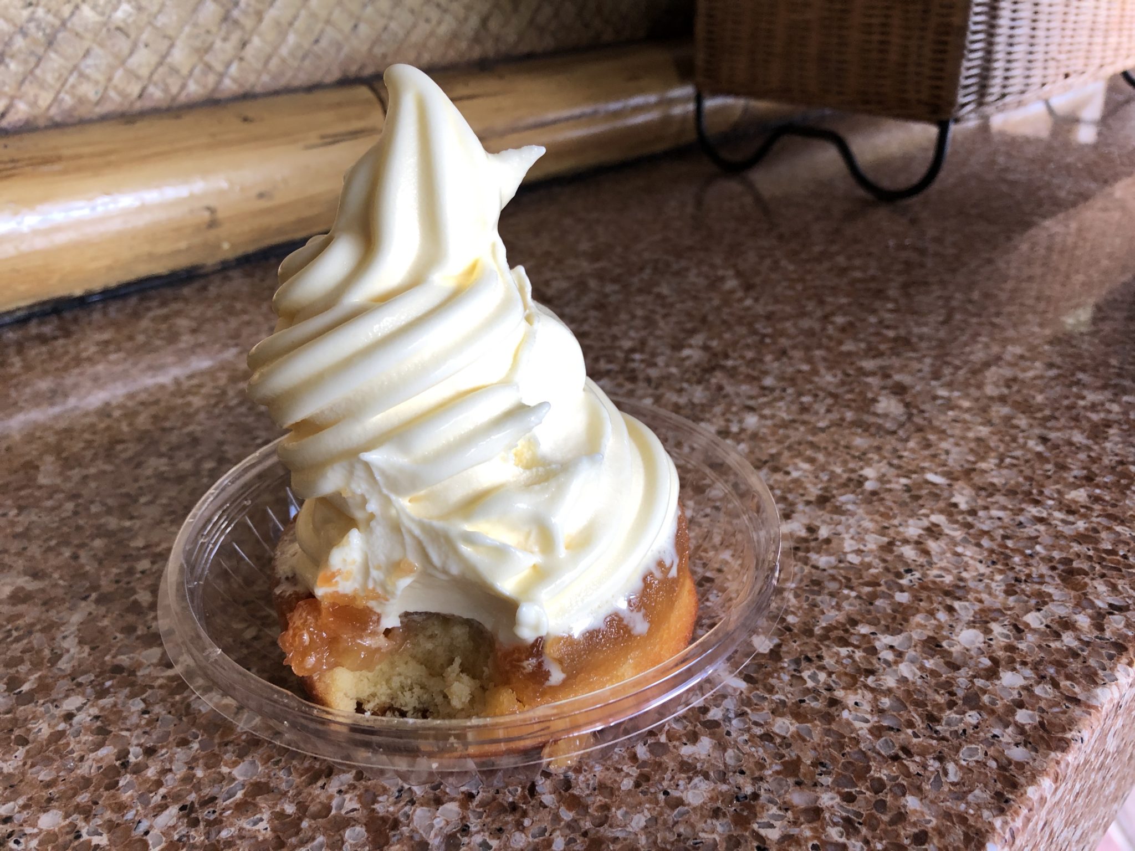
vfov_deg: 48.2
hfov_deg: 61.7
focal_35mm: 29
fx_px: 951
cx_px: 568
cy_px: 426
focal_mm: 3.99
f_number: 1.8
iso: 32
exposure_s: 1/30
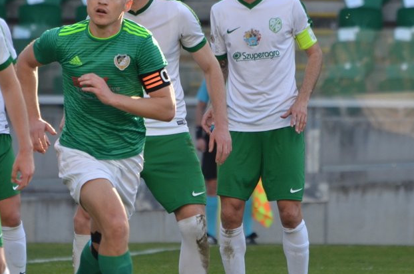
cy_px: 141
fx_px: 8642
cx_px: 200
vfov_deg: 1.8
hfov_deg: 2.7
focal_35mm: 753
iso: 320
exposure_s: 1/500
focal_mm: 260
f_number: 5.6
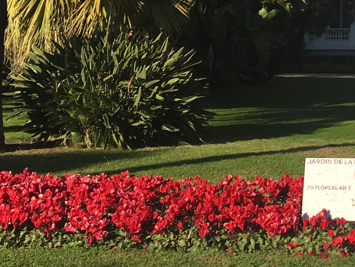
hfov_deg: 19.4
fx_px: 995
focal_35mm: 97
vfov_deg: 14.4
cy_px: -116
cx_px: 384
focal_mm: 4.15
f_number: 2.2
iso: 25
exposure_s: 1/974
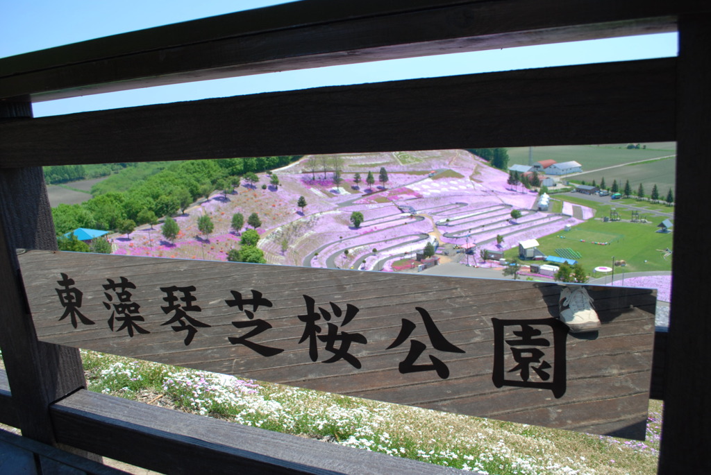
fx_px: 534
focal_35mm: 27
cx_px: 356
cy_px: 238
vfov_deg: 48.0
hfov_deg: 67.3
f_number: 5.6
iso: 100
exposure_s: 1/320
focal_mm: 18
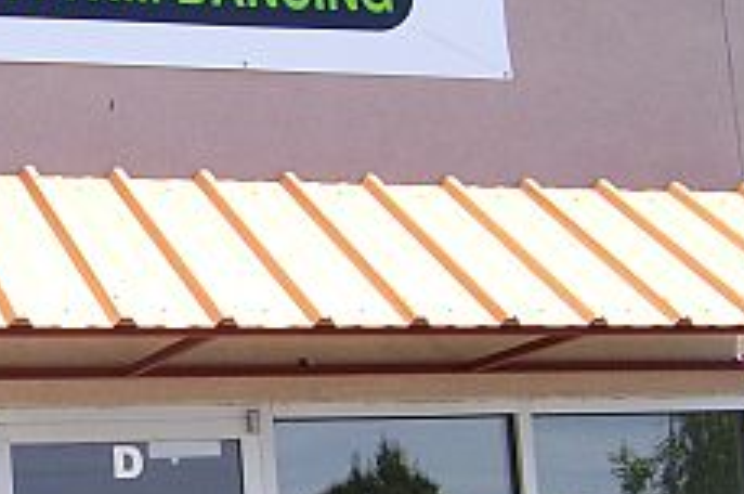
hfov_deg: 19.6
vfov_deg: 13.5
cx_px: -3
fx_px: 2084
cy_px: 384
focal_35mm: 101
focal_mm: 6
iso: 80
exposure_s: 1/250
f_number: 4.8
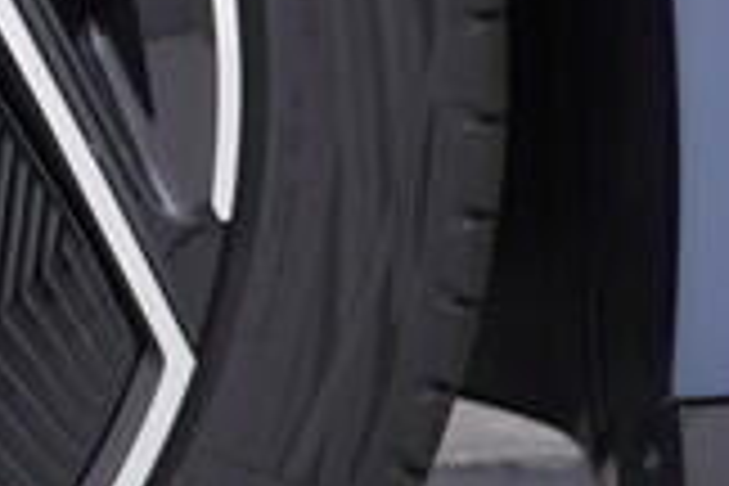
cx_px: -616
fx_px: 4596
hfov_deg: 8.7
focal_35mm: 227
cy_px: 25
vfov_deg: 6.0
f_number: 3.5
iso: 125
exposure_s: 1/60
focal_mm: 24
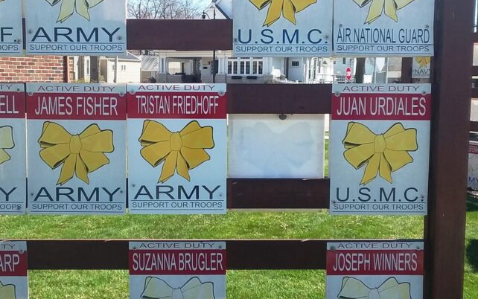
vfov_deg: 26.4
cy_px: 141
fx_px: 639
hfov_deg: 40.9
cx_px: 203
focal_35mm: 49
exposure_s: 1/741
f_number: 1.9
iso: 40
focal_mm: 2.47
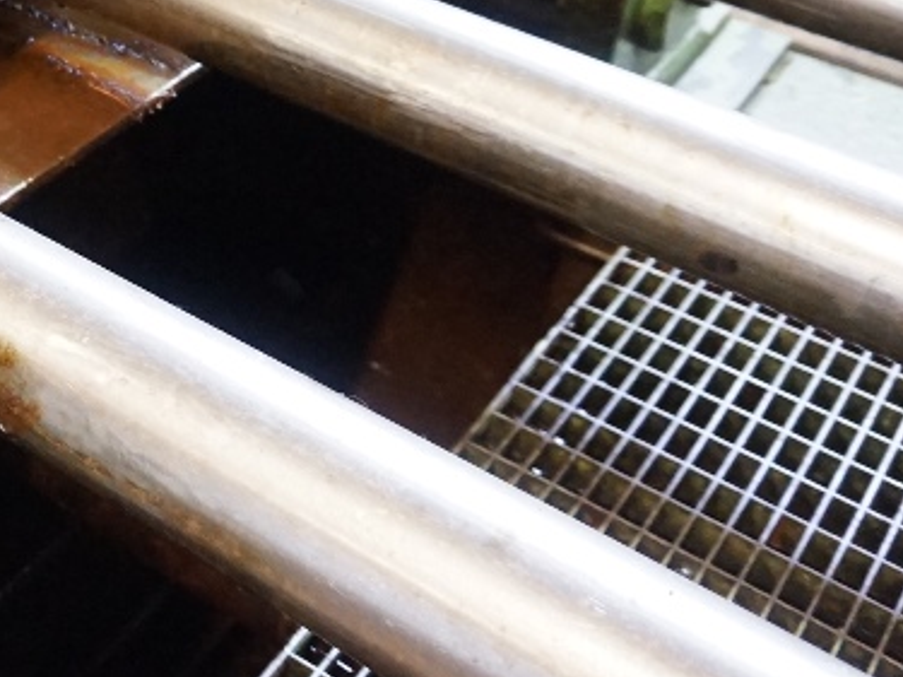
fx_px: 1643
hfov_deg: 27.7
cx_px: -125
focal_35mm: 63
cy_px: -69
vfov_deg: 22.0
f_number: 3.5
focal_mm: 16
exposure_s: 1/20
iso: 3200
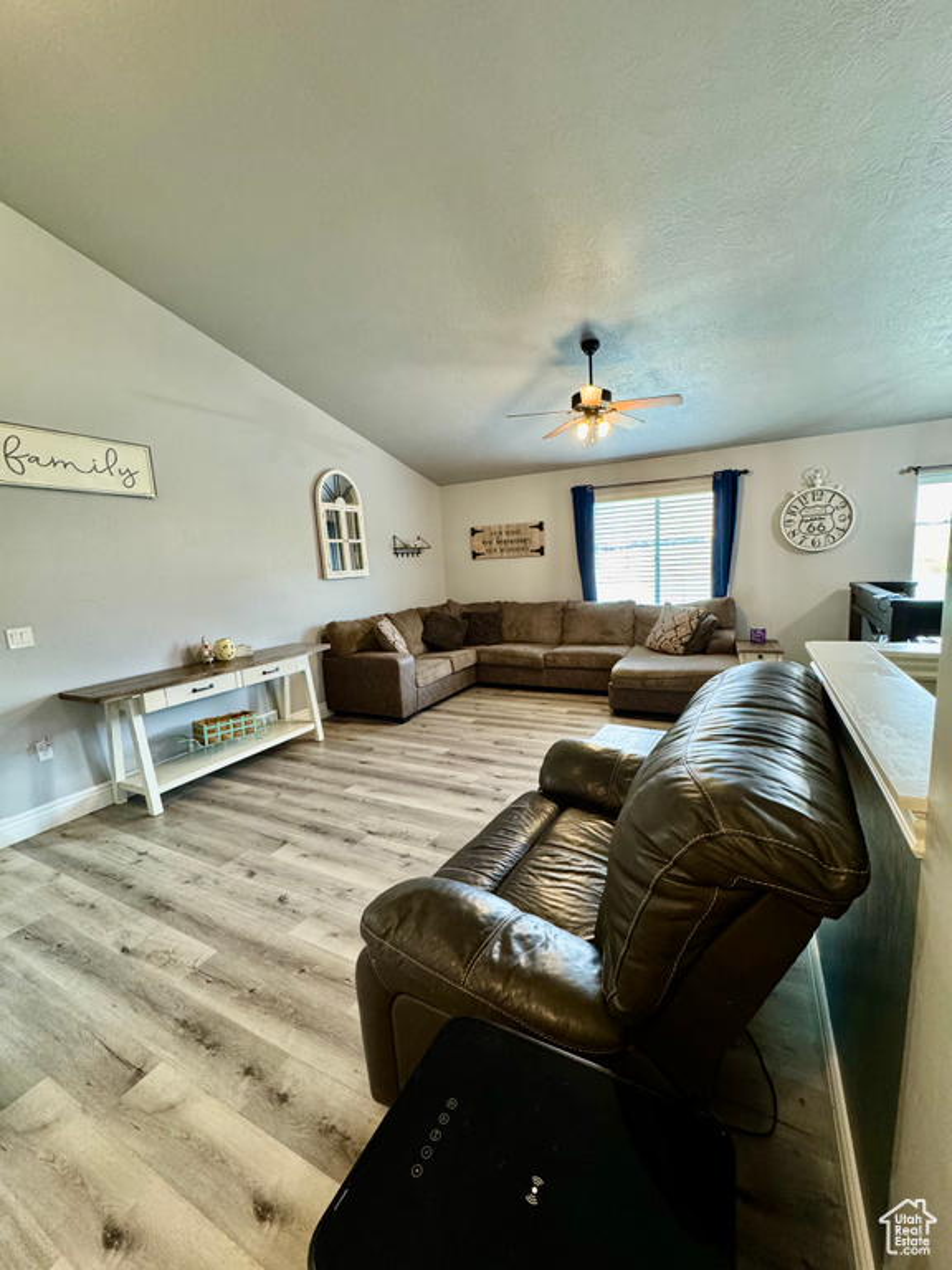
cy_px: 635
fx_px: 513
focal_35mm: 14
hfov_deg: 85.7
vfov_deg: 102.1
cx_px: 476
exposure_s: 1/60
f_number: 2.2
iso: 400
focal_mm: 2.22
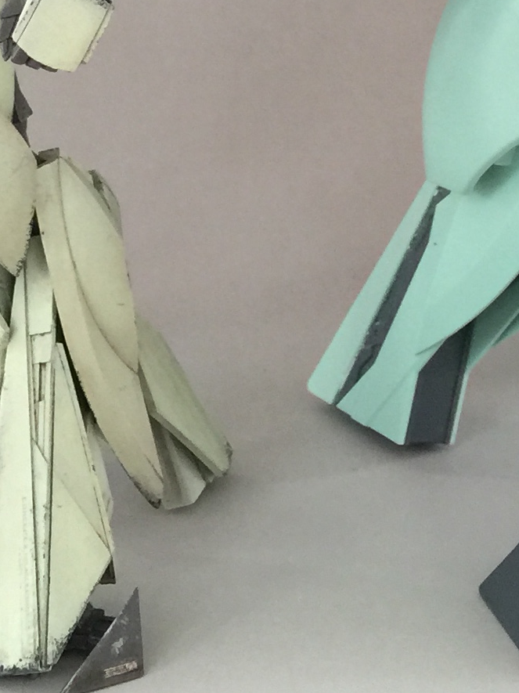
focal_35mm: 107
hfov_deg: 13.8
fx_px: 2141
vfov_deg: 17.1
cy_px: -248
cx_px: 315
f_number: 2.2
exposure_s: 1/17
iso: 80
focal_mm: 4.15
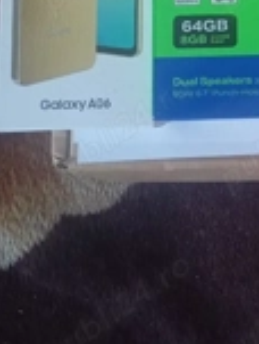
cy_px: -18
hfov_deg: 18.6
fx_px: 735
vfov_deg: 24.8
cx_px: 339
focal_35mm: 74
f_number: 1.8
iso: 1187
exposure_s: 1/20
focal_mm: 4.27
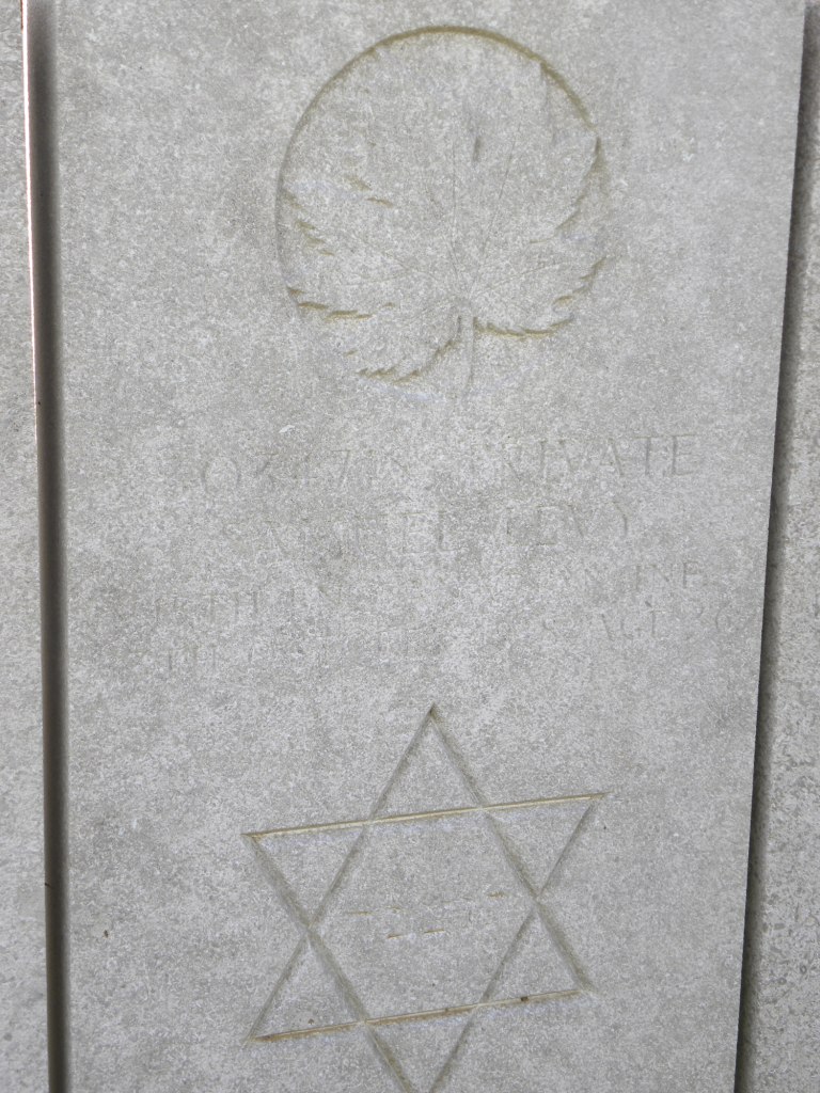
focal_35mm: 66
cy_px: 546
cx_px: 410
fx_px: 2085
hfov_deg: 22.3
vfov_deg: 29.4
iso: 64
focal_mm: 11.8
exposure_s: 1/125
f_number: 3.5
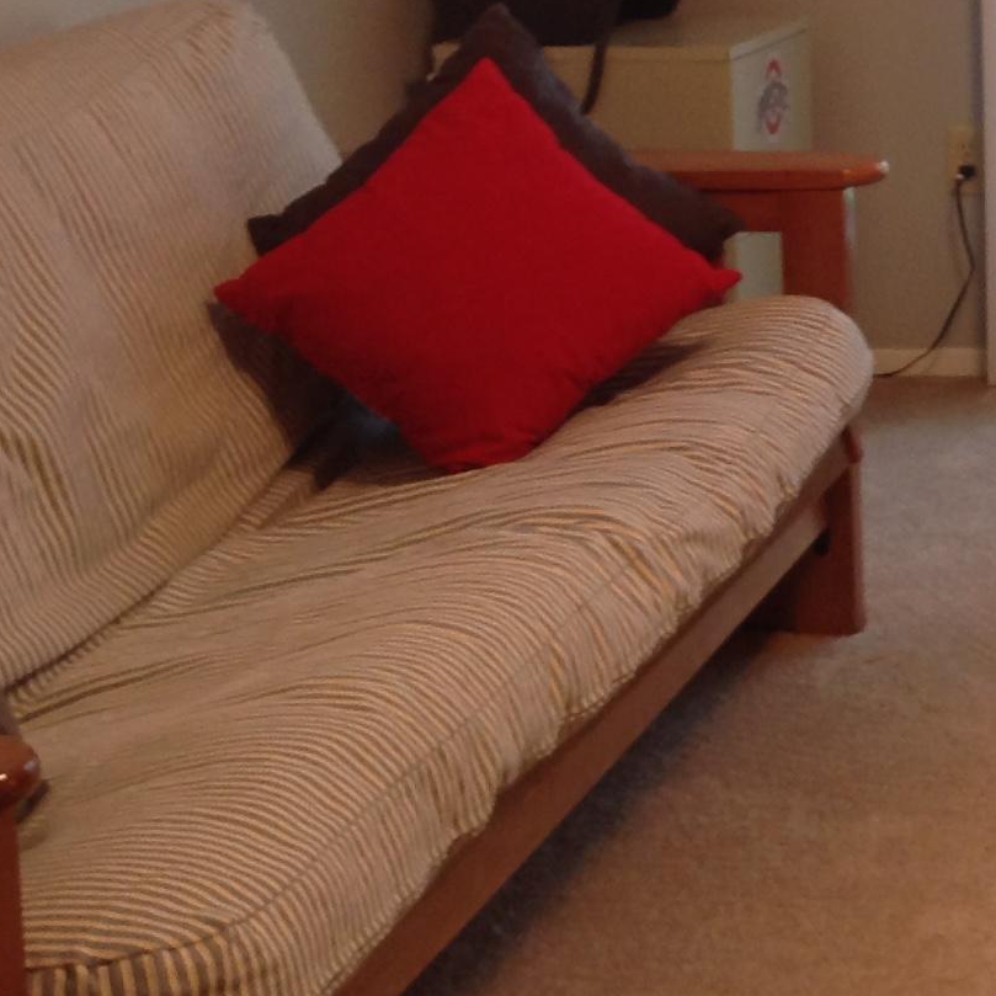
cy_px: -75
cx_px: 1490
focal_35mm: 99
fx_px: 3223
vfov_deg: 17.0
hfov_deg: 16.1
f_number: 2.4
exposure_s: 1/15
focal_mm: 4.28
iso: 80
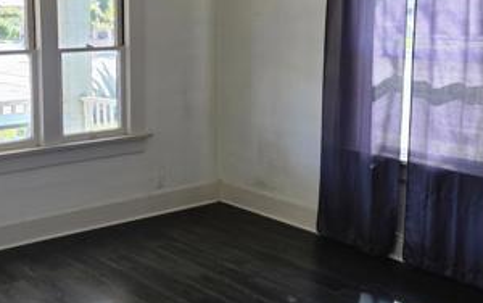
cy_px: 89
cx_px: 122
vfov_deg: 24.7
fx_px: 685
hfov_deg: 37.9
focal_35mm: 52
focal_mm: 6.3
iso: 50
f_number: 1.7
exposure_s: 1/120
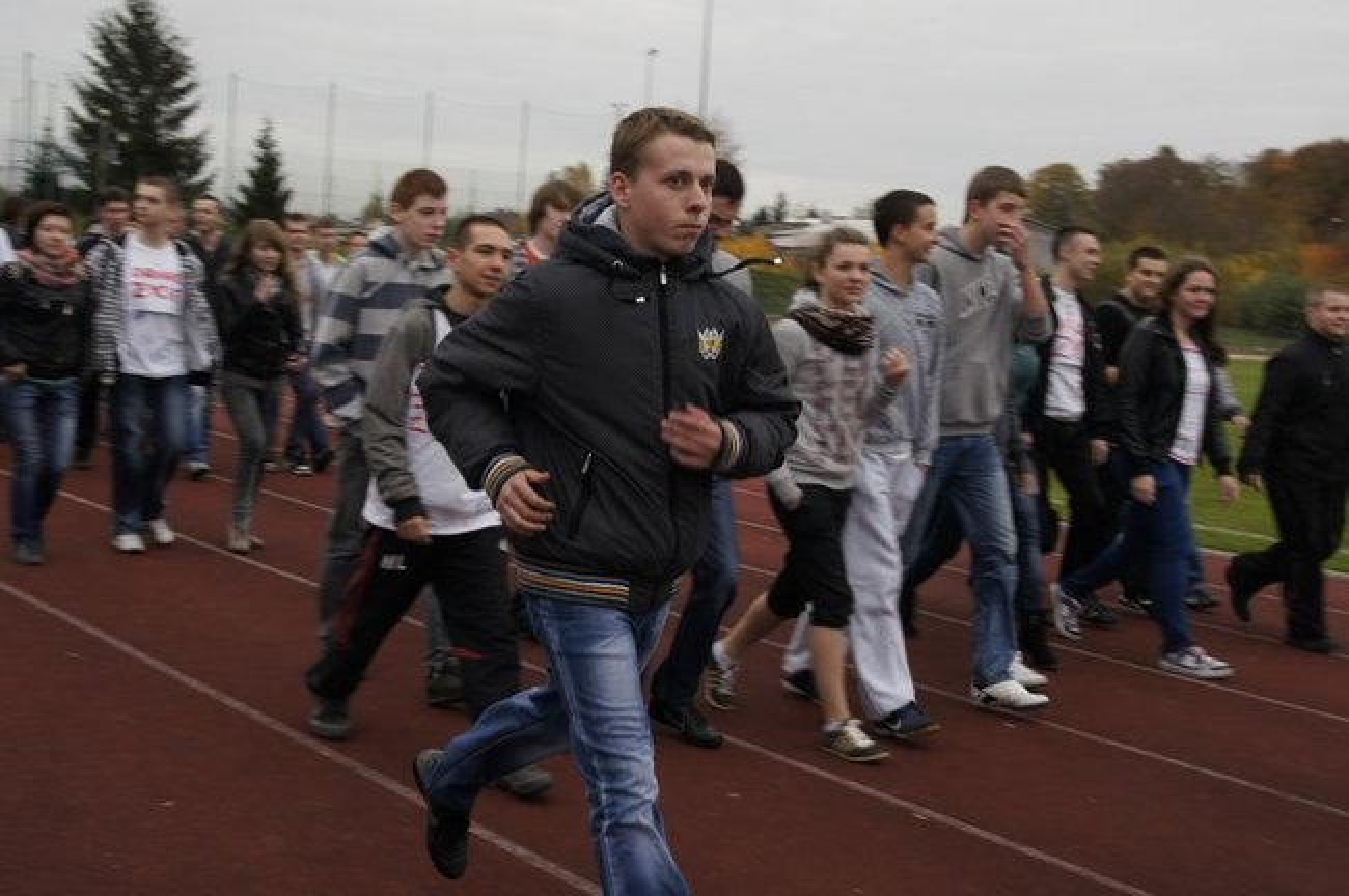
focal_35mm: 45
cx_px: 674
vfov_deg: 29.8
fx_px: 1685
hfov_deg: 43.6
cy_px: 448
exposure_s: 1/160
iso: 800
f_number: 13
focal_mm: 30
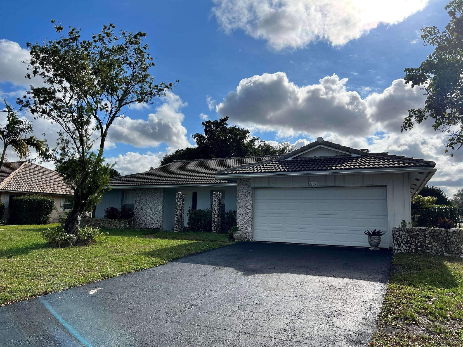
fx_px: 348
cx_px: 232
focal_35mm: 26
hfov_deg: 67.3
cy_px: 174
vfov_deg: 53.1
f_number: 1.5
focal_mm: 5.7
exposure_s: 1/8000
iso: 50
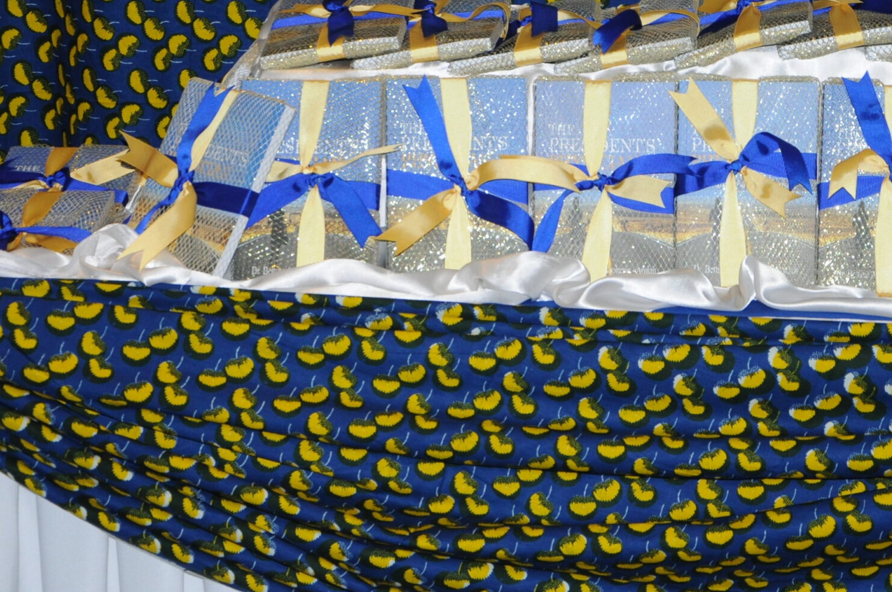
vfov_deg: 10.6
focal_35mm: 129
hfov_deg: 15.8
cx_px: 663
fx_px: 3192
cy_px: 215
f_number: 6.3
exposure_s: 1/80
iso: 800
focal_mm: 50
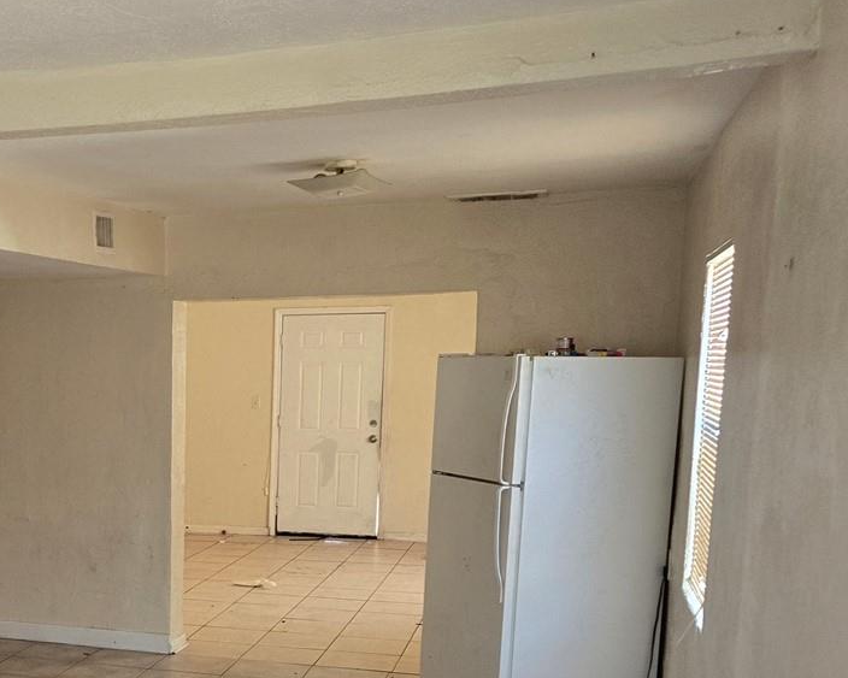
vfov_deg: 28.8
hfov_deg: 33.8
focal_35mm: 51
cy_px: 573
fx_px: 1280
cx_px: 19
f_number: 1.8
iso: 320
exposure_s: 1/120
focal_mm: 5.4
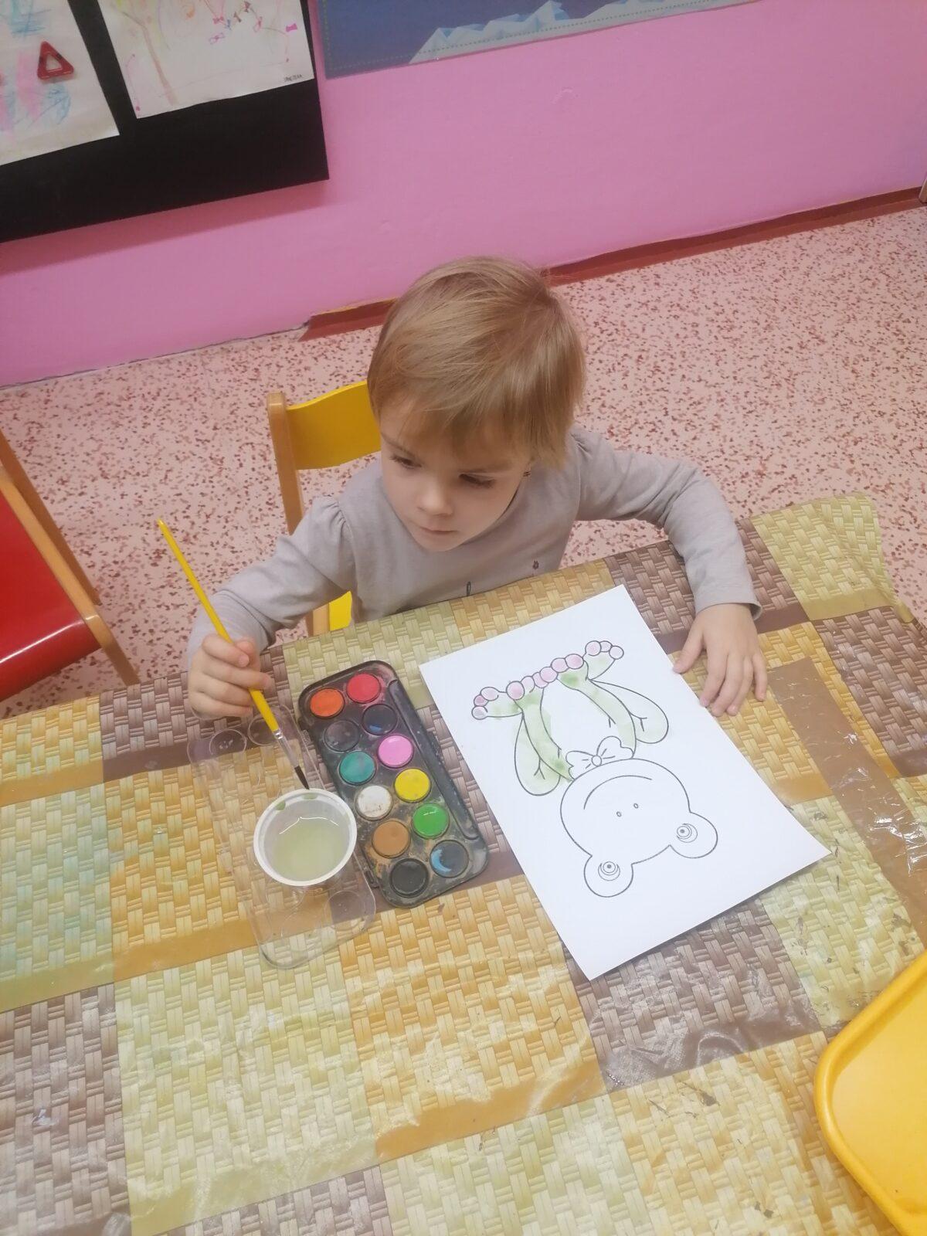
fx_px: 964
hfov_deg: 51.4
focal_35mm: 27
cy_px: 618
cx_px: 464
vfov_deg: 65.3
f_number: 1.8
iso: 200
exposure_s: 1/50
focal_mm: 4.75
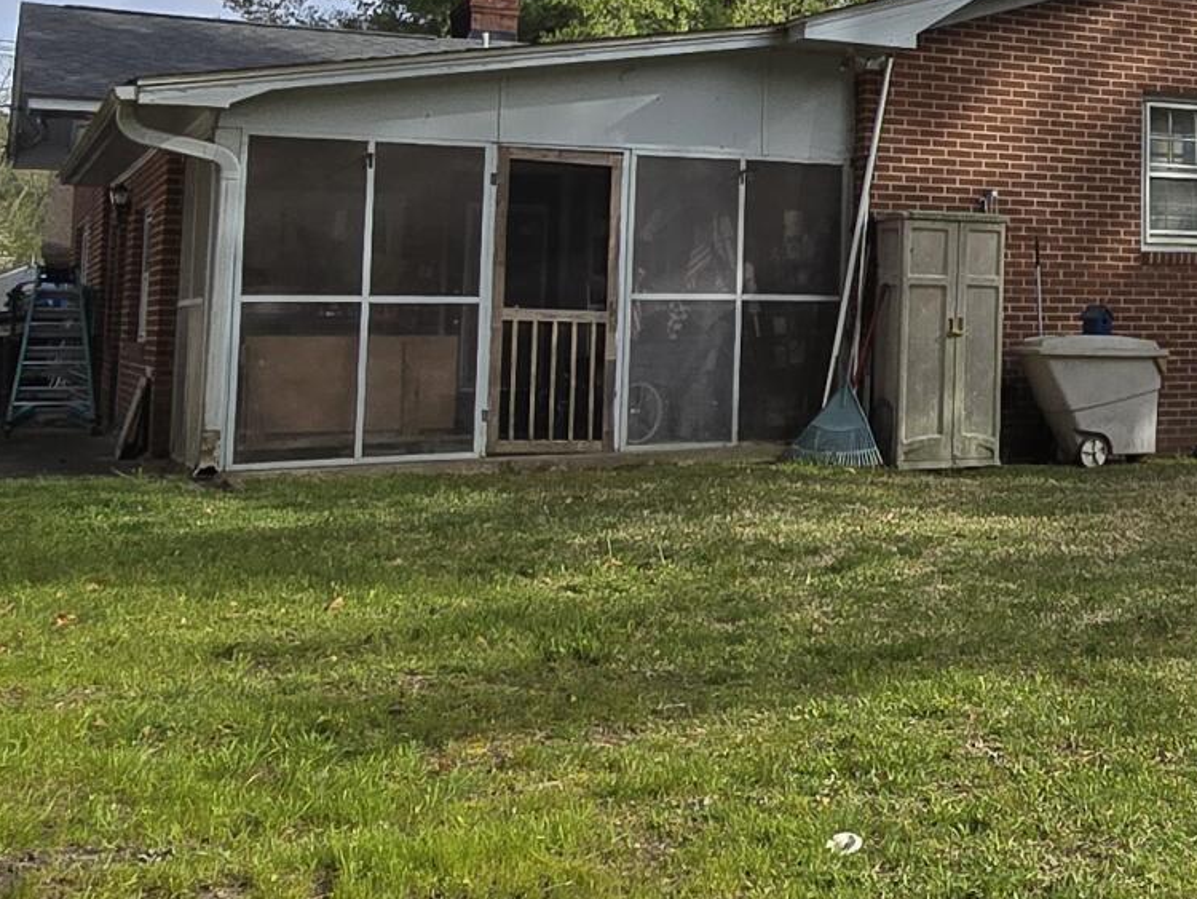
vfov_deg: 27.2
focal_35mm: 52
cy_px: 115
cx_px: 1363
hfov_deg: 31.9
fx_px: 1799
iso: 50
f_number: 2.2
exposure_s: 1/1829
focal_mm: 2.2
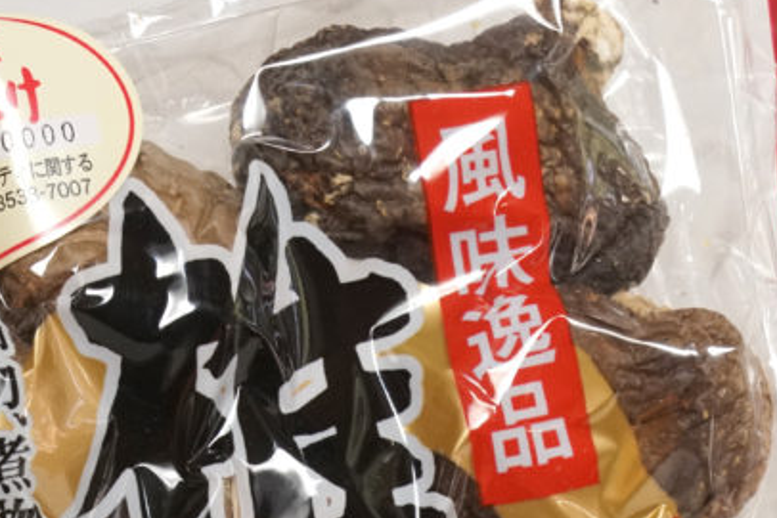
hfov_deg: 6.2
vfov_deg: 4.1
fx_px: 7146
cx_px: 279
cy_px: 771
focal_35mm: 331
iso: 1000
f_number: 9
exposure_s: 1/60
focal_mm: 70
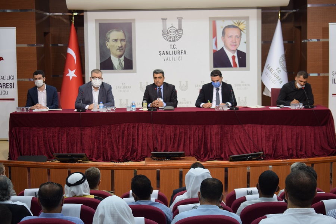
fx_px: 770
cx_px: 168
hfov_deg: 24.6
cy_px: 112
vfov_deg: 16.6
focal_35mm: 82
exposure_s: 1/10
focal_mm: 55
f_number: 5.6
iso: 400
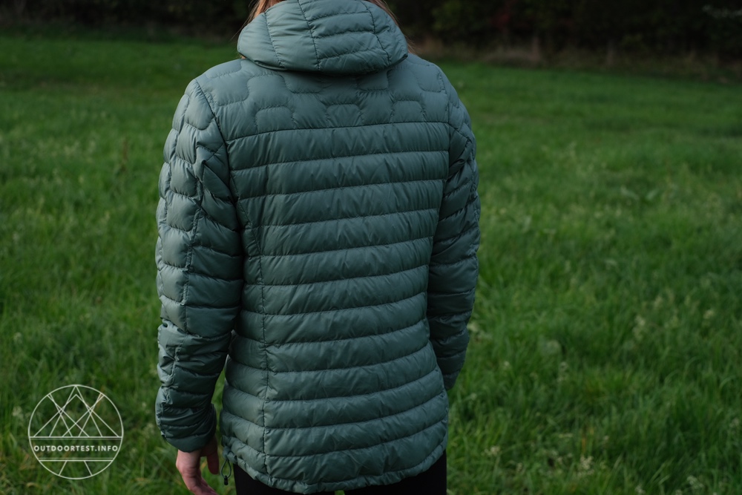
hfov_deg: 37.5
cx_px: 371
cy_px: 248
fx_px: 1092
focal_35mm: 53
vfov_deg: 25.5
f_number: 4
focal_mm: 35
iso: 250
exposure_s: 1/500
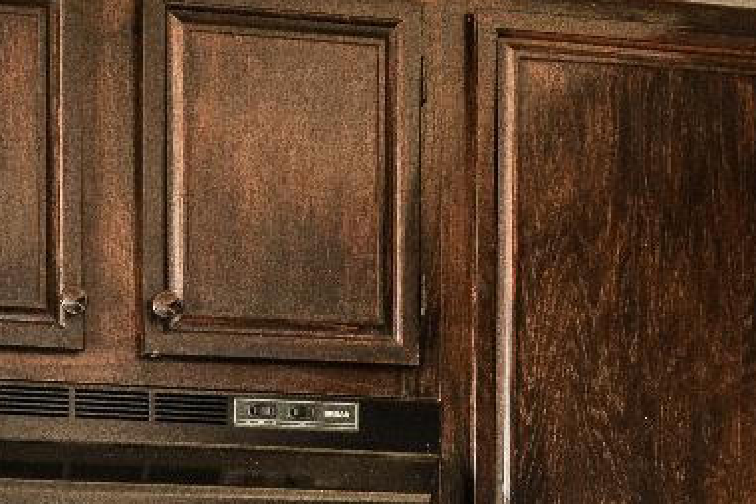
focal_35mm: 118
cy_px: 972
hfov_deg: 17.3
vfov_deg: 10.7
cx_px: 210
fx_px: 2478
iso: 400
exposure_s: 1/6
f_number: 4
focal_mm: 30
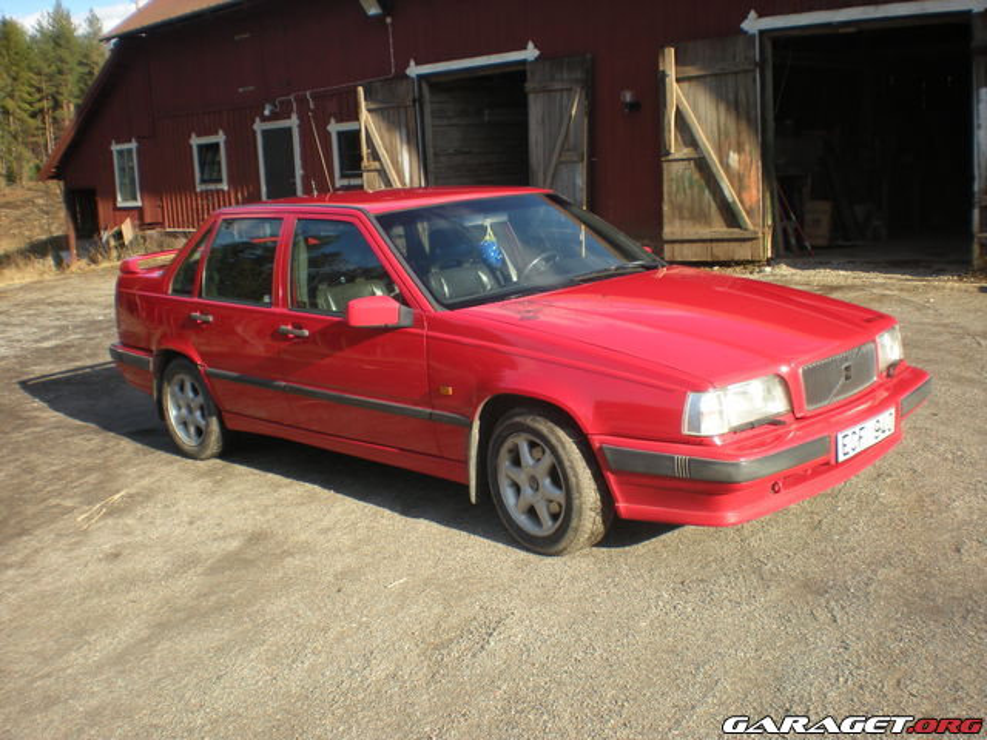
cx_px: 494
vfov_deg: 37.7
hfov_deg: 49.0
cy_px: 370
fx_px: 1083
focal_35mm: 38
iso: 64
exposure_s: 1/187
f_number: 4.6
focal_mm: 6.3
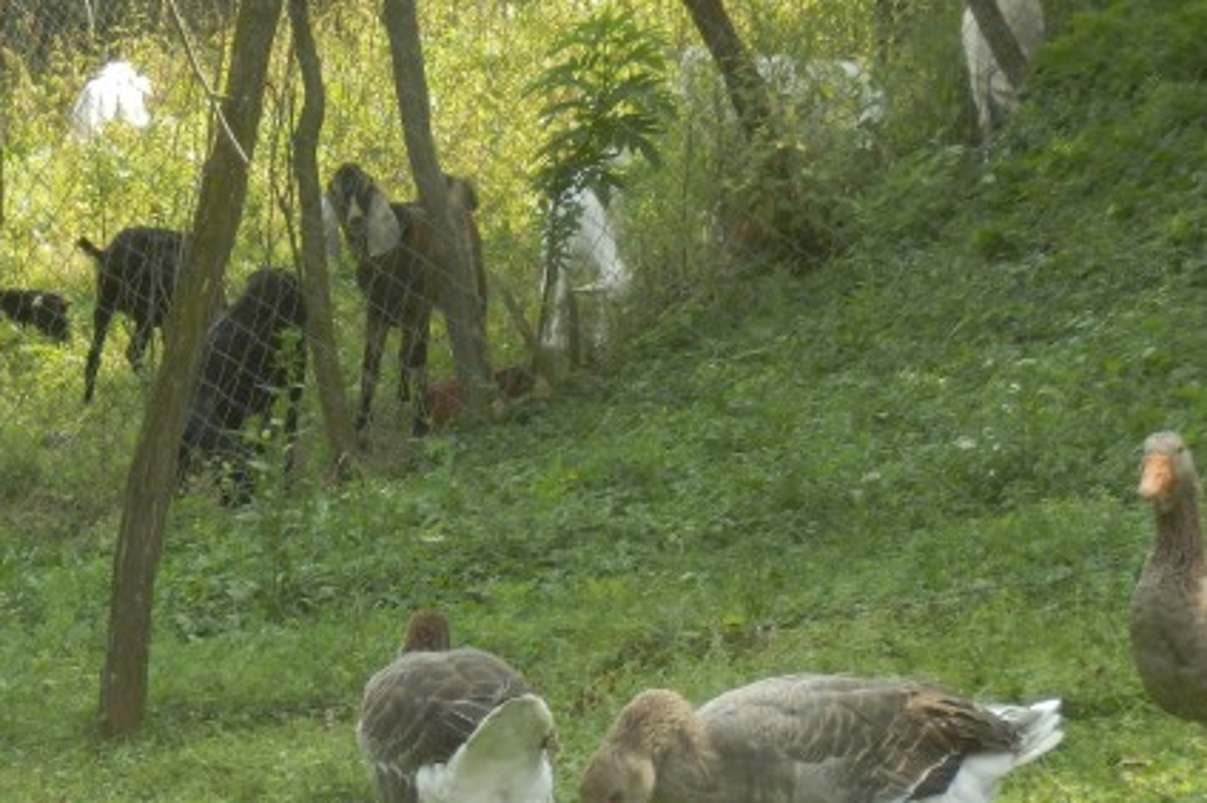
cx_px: 367
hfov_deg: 7.6
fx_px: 9079
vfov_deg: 5.1
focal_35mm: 271
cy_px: 604
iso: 125
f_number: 5.8
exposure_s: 1/125
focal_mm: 24.4
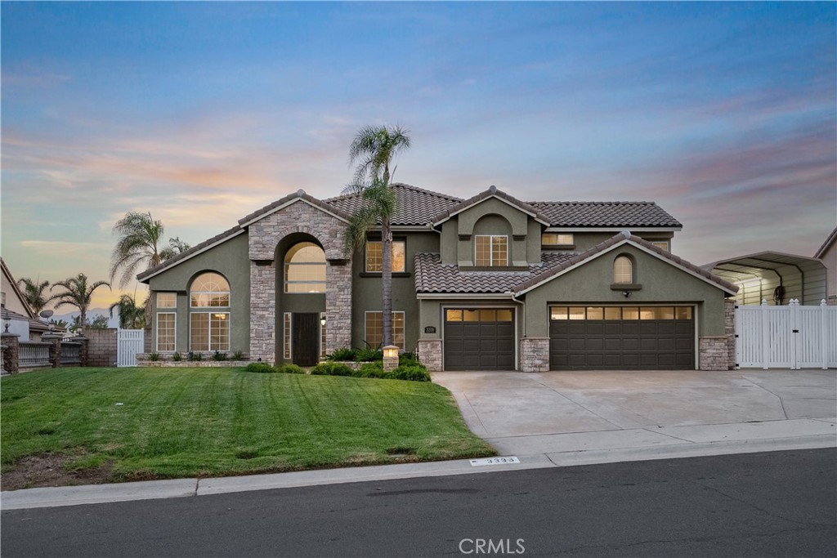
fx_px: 651
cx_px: 418
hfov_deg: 65.5
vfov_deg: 46.4
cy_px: 279
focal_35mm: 28
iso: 3200
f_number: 5
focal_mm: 28
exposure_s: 1/4000
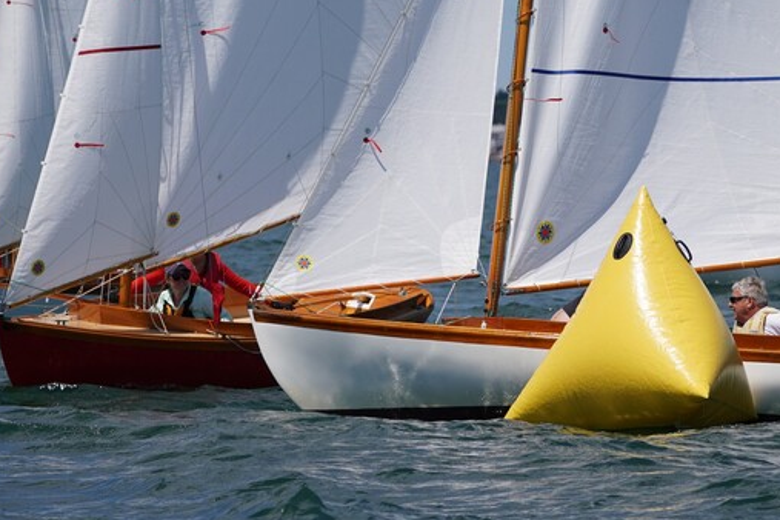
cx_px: 429
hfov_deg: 5.8
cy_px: 124
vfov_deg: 3.9
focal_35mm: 355
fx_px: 7691
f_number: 5
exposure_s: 1/1600
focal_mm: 150
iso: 125
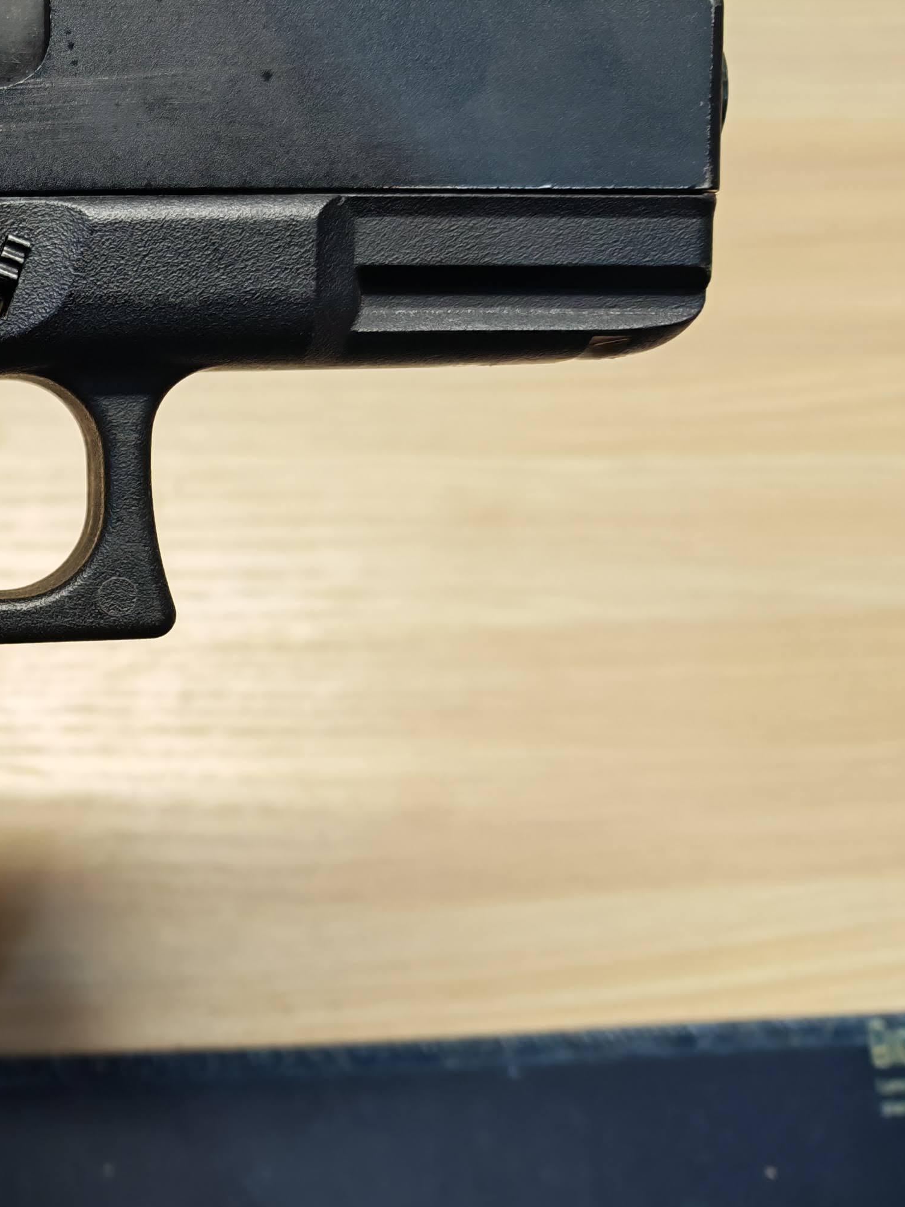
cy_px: 652
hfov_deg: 26.5
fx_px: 1708
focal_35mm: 49
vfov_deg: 38.9
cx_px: -167
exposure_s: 1/100
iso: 160
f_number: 2
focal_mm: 6.83
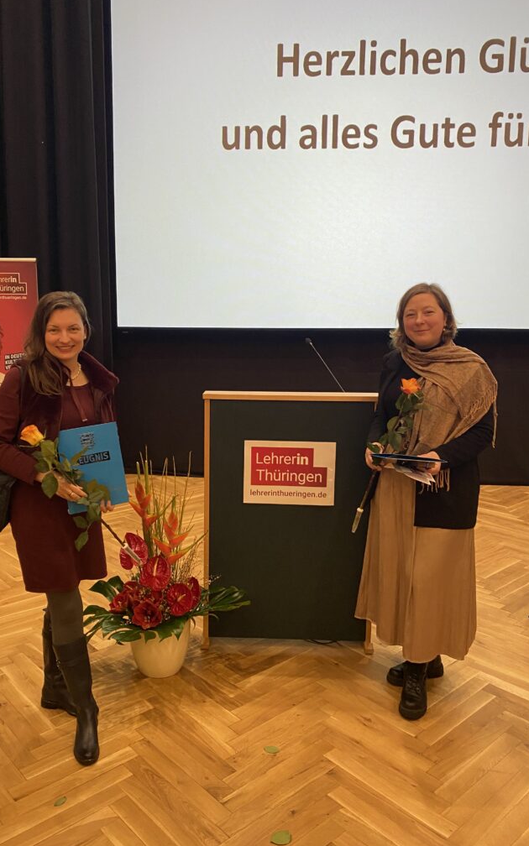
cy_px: 424
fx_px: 646
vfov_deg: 66.5
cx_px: 228
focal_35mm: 28
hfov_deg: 44.4
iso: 125
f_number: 1.8
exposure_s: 1/60
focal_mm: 4.25
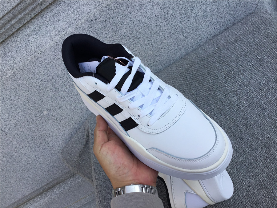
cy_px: 104
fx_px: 248
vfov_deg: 45.4
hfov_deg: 58.4
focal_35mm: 31
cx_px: 138
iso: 25
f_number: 2.4
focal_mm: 3.3
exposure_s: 1/365
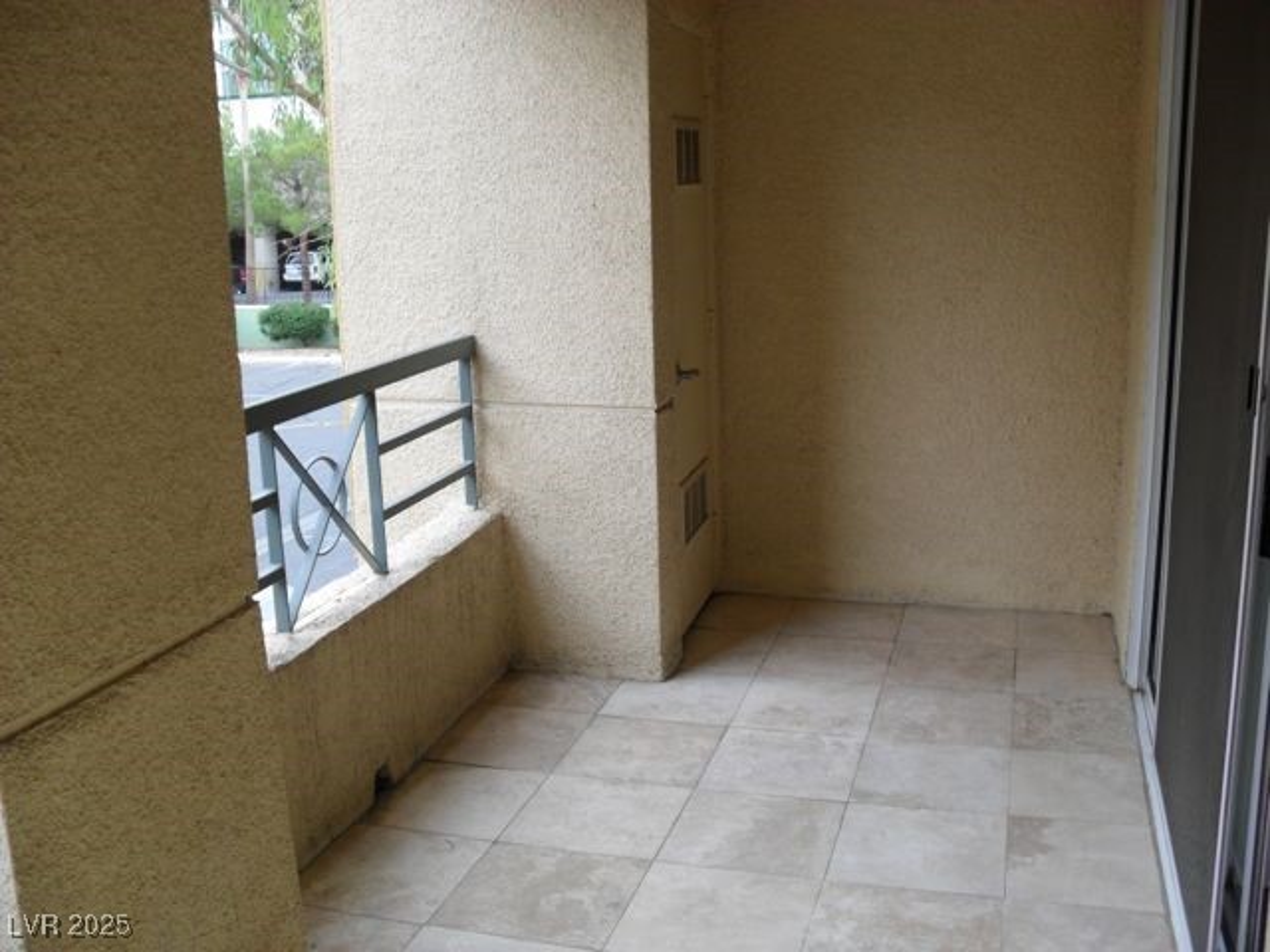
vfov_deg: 40.7
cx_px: 635
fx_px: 1284
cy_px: 476
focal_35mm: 35
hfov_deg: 52.6
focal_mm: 6.3
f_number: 3
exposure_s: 1/90
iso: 80
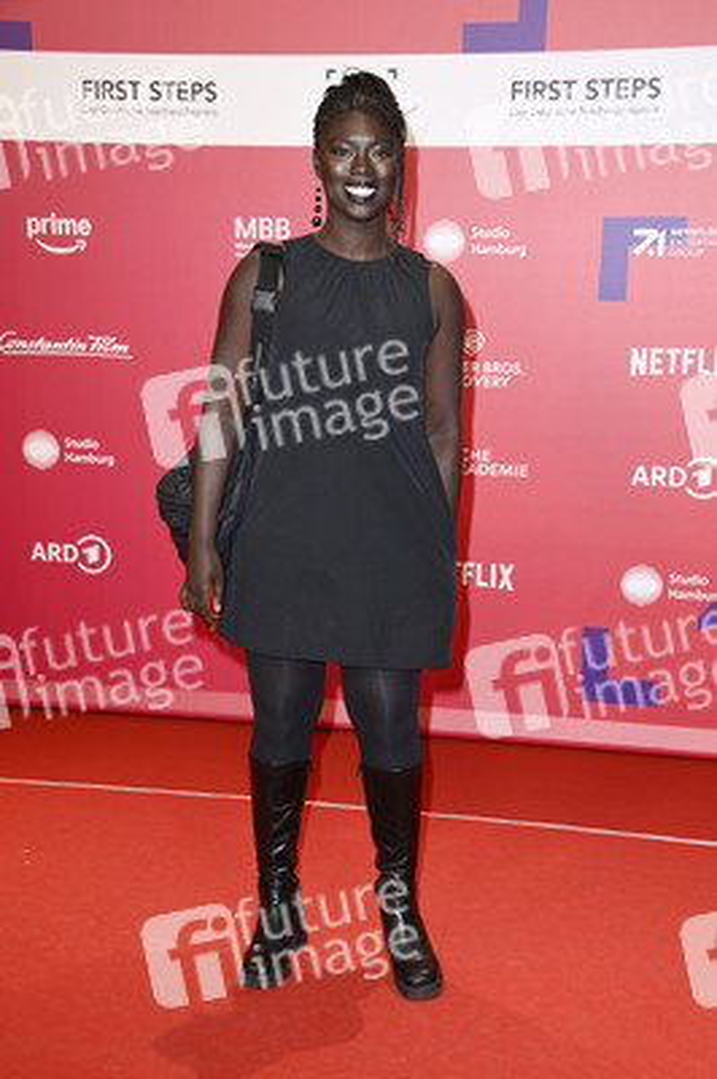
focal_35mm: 50
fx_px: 1496
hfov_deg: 26.9
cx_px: 358
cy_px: 540
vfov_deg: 39.6
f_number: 5.6
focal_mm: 50
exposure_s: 1/250
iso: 640
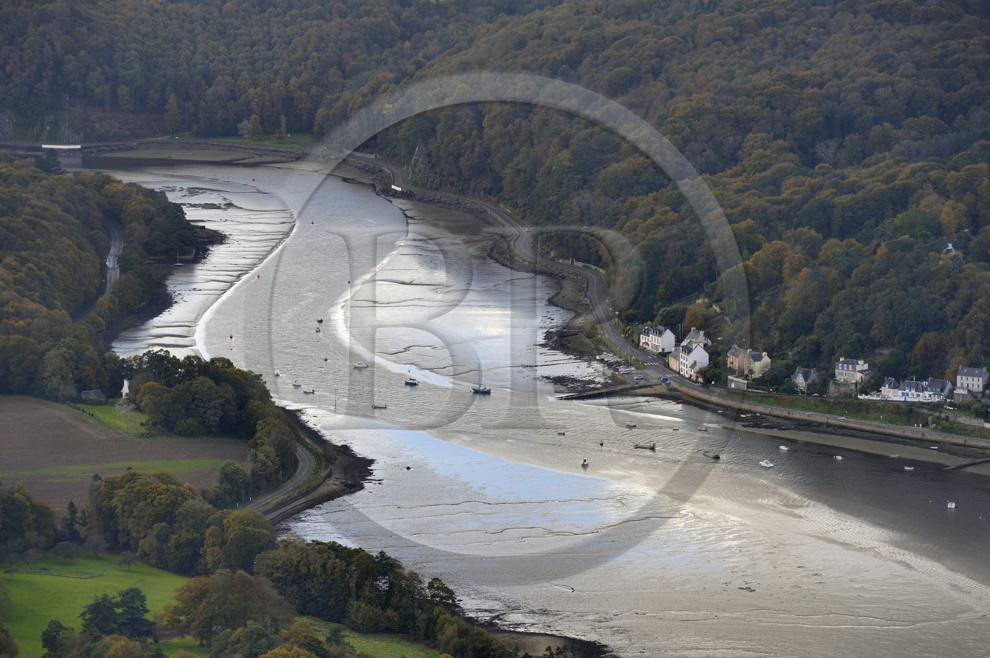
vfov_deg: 6.9
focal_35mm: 200
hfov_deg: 10.3
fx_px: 5495
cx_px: 495
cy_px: 329
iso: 800
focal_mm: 200
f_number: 9
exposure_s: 1/1250
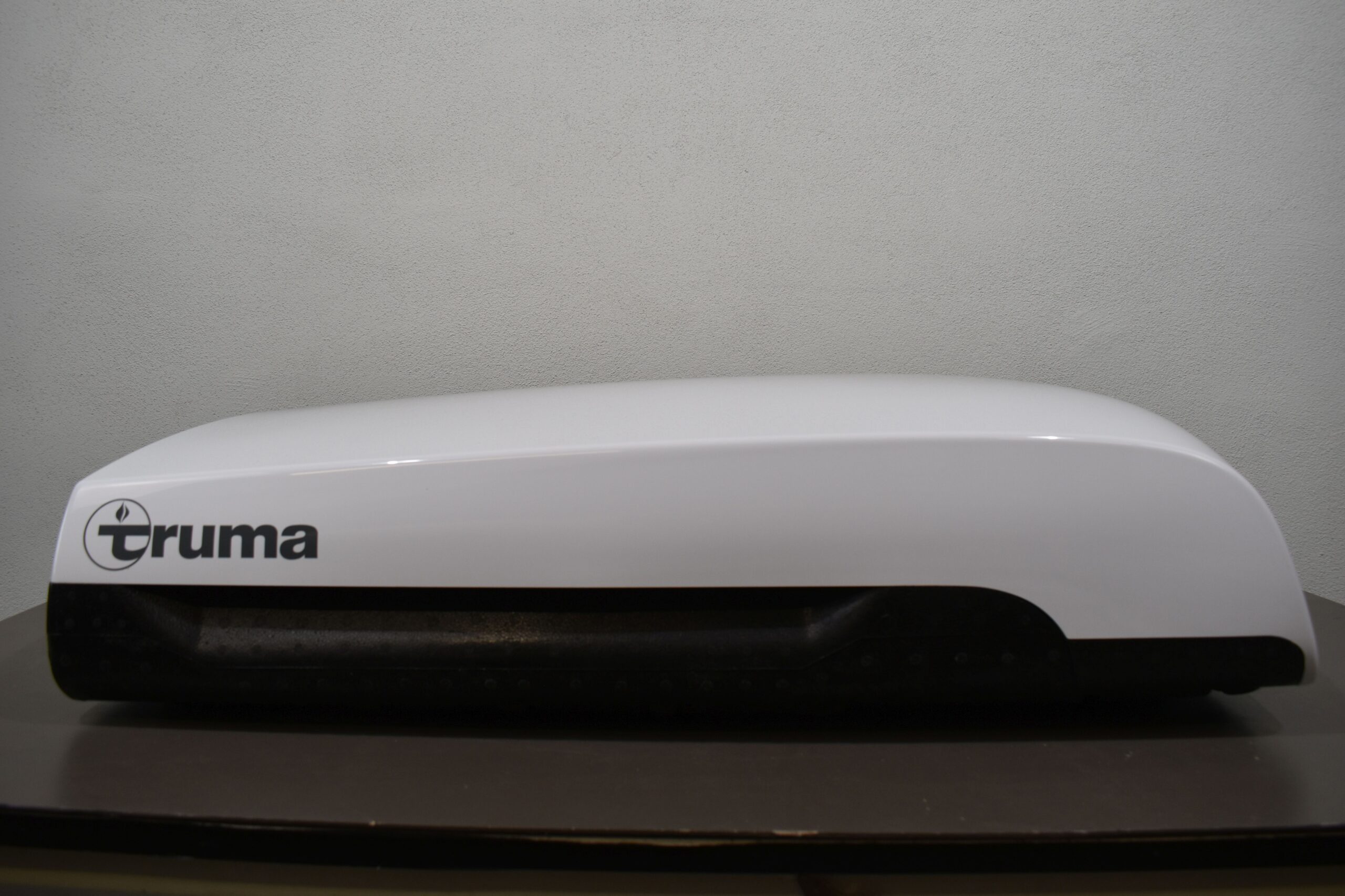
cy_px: 448
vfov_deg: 47.9
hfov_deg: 67.4
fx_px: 1009
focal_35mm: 27
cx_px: 672
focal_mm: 18
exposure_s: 1/125
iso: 320
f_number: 5.6
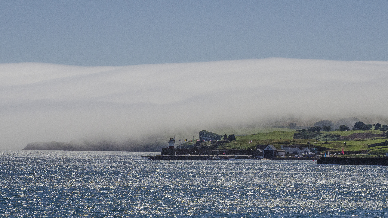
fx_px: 1811
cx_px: 194
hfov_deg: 12.2
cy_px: 109
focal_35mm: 176
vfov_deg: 6.9
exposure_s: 1/4000
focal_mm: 112
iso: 800
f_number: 20
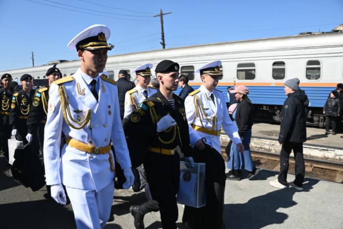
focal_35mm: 28
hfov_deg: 65.5
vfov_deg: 46.4
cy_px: 114
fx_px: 267
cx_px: 172
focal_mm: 28
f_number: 6.3
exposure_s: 1/320
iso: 100
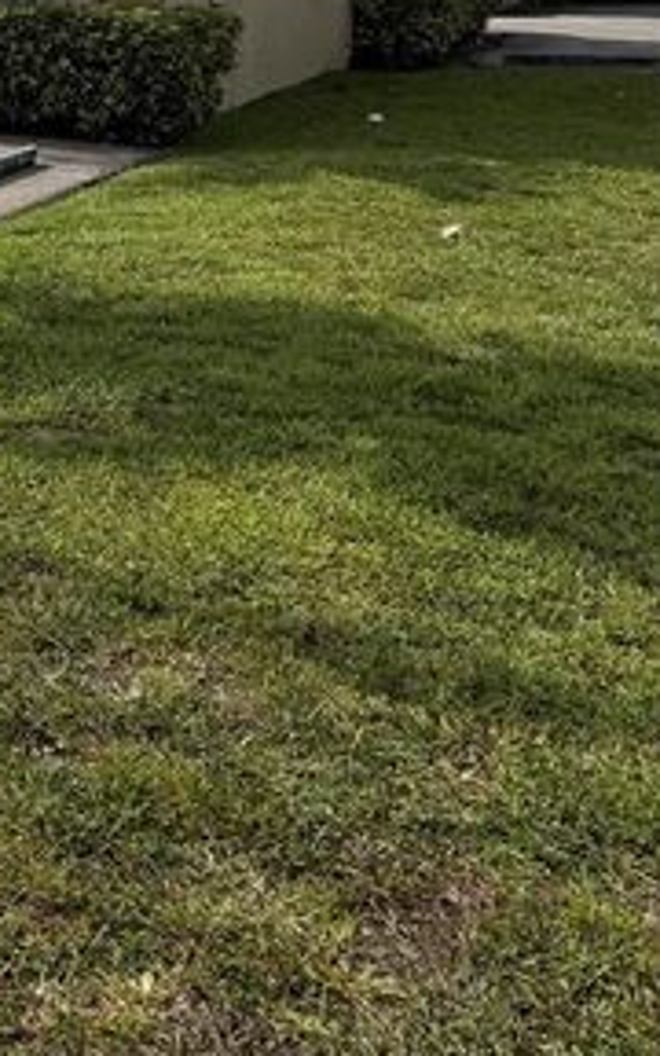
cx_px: -249
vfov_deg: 32.0
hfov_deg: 19.8
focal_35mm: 59
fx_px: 1698
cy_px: 9
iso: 80
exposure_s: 1/9091
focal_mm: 6.76
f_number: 1.78
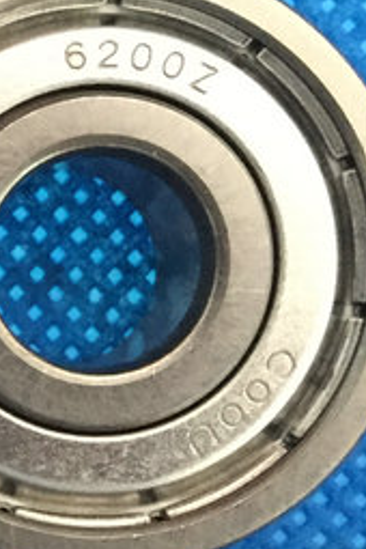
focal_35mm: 121
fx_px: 1845
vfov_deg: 16.9
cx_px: -590
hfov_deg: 9.7
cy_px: 388
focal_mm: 4.15
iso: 320
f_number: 2.2
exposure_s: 1/17
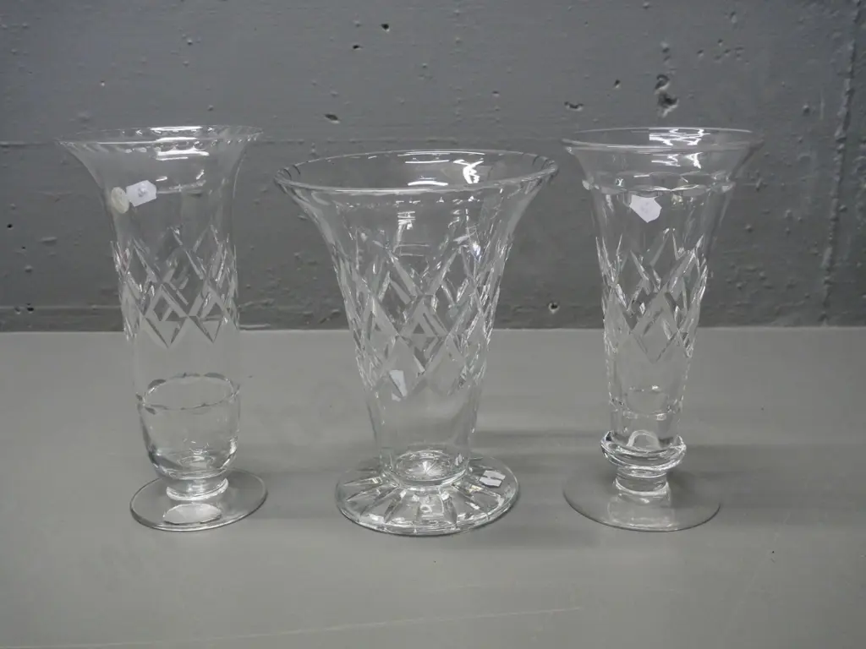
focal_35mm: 36
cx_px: 433
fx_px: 901
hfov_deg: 51.4
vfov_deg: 39.7
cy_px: 324
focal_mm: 18
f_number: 6.3
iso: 3200
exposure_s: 1/160
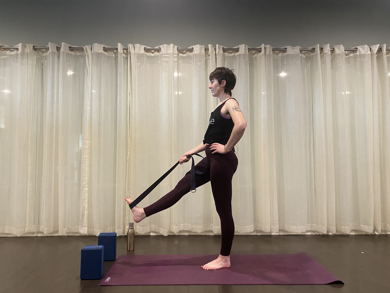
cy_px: 146
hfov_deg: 67.3
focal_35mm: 26
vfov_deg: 53.1
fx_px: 293
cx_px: 195
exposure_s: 1/60
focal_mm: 4.25
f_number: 1.8
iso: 250
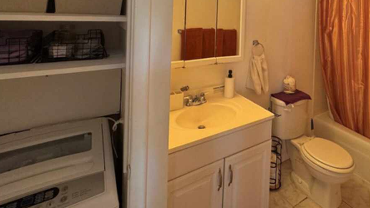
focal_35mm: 22
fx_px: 216
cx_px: 229
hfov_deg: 79.9
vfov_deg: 45.8
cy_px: 15
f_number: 2.2
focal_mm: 2.22
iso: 200
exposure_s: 1/60
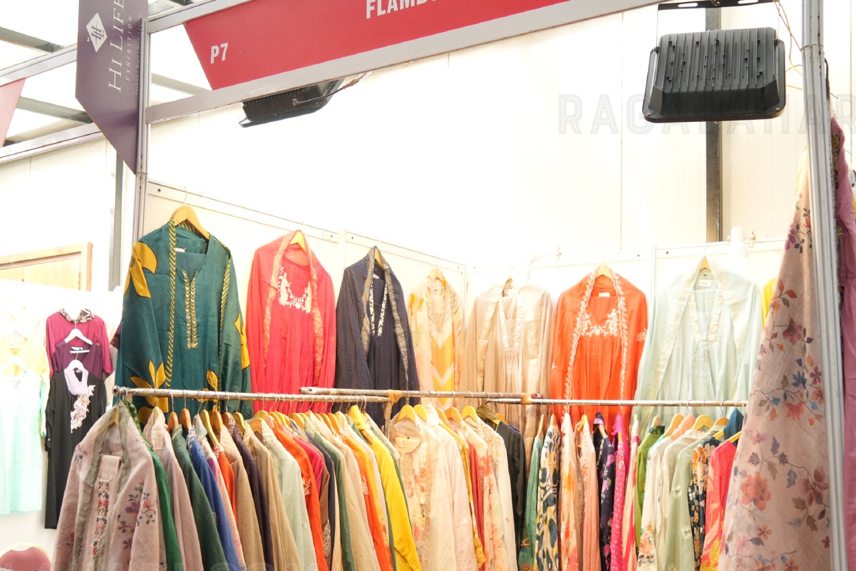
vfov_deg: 36.5
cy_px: 382
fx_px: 856
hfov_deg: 53.1
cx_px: 439
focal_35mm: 36
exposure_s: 1/160
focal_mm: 24
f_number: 5
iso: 400
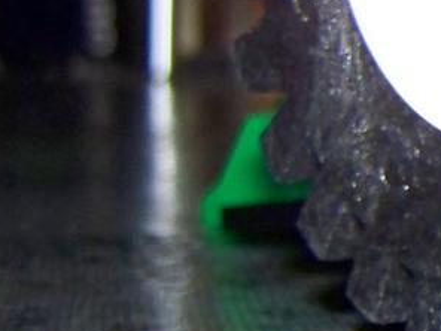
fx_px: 2510
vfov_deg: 7.5
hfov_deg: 8.9
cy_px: -6
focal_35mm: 197
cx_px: 1129
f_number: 2.8
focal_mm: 6.3
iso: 200
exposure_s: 1/30
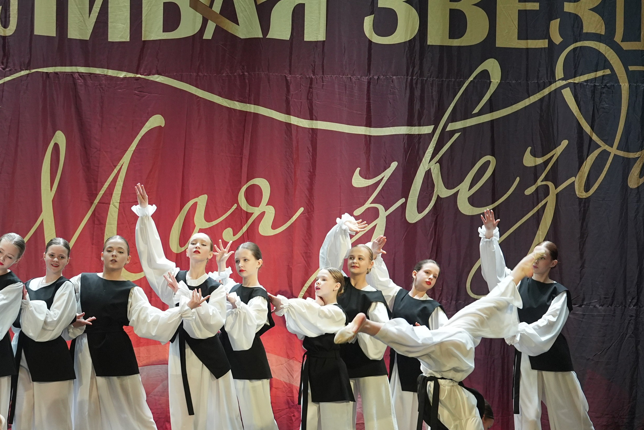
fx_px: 3381
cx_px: 152
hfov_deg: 10.9
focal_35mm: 189
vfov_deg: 7.3
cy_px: 171
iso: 2000
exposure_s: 1/400
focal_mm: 114
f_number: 2.8
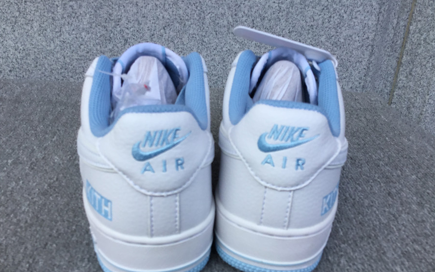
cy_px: 159
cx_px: 217
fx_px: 391
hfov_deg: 58.1
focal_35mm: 33
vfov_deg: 38.2
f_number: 2.4
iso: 25
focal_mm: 3.3
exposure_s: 1/471
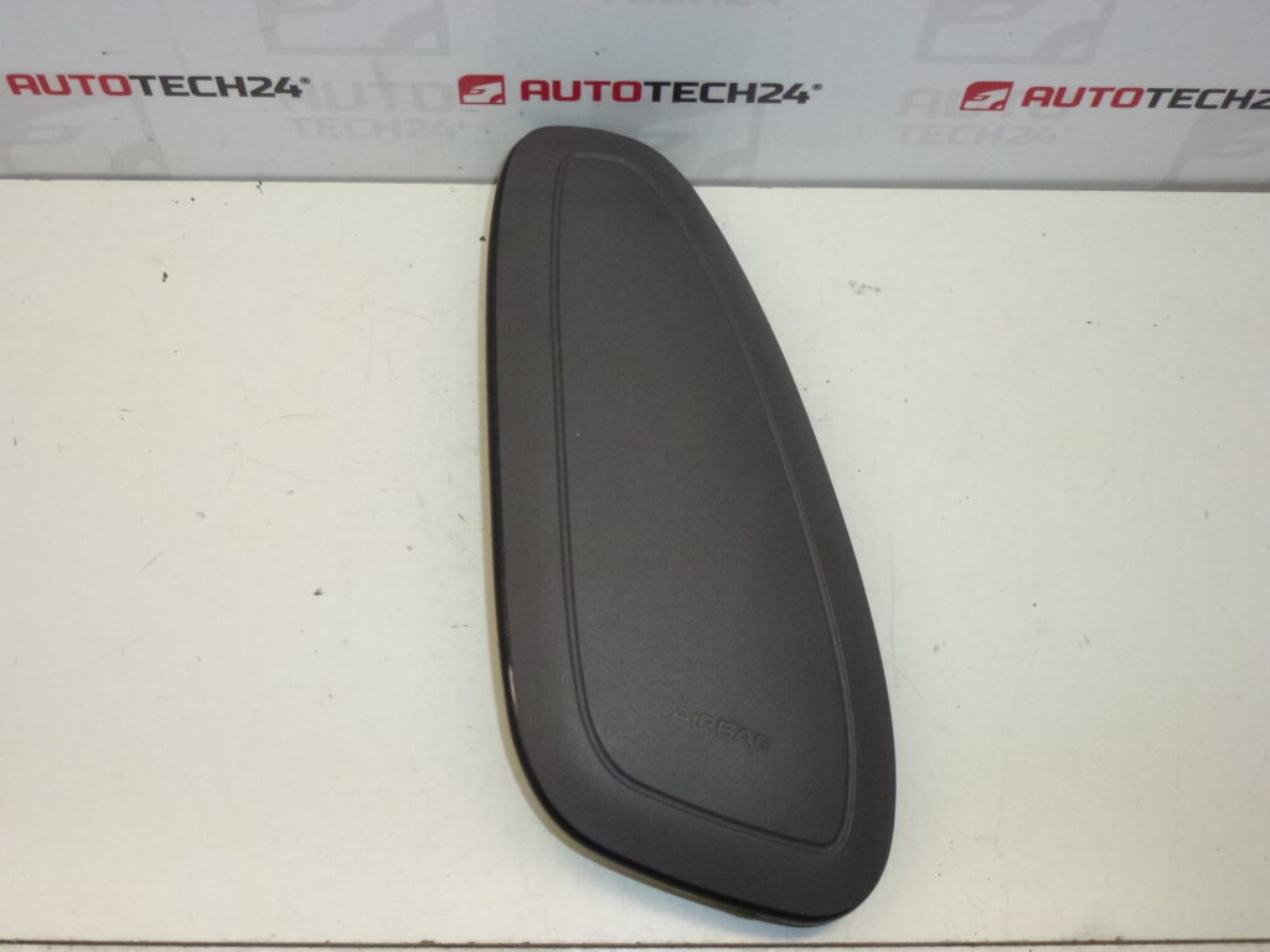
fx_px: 1504
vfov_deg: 35.1
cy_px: 476
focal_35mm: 41
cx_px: 635
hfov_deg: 45.8
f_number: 3.9
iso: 400
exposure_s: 1/320
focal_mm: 7.4
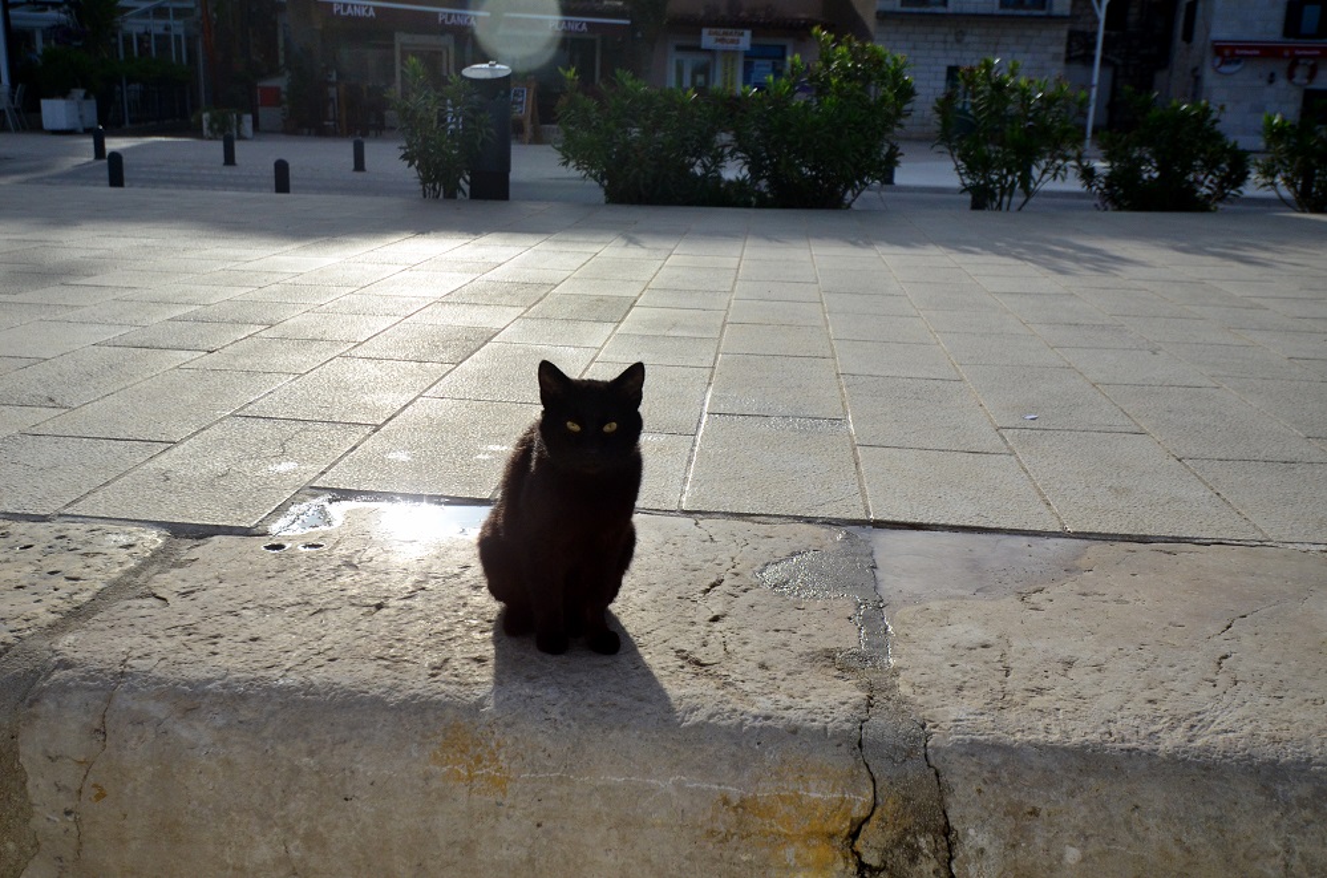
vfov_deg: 36.7
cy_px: 439
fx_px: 1324
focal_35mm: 36
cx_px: 664
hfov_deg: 53.2
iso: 560
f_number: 4.5
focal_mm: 24
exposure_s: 1/8000
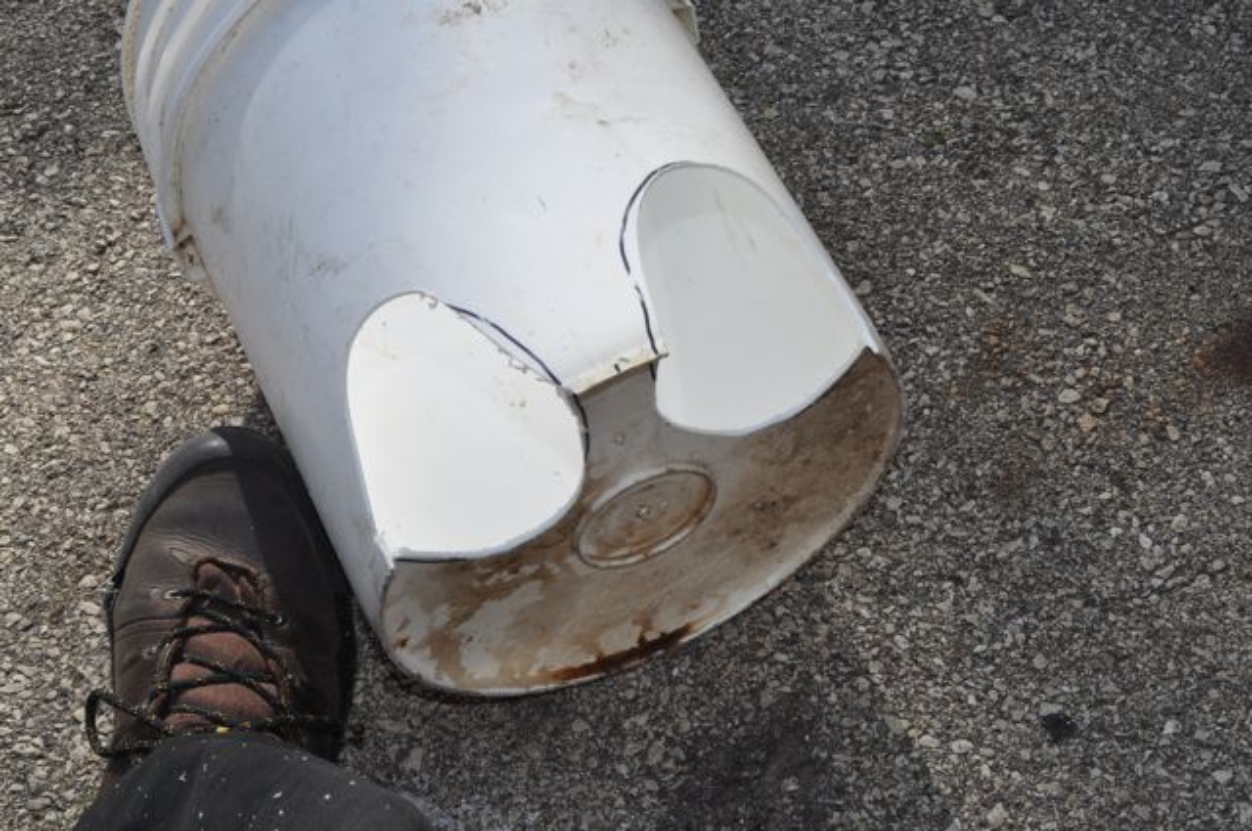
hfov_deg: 42.4
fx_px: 1615
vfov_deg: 28.9
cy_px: 416
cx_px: 626
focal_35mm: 46
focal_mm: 31
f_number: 16
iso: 400
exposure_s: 1/200
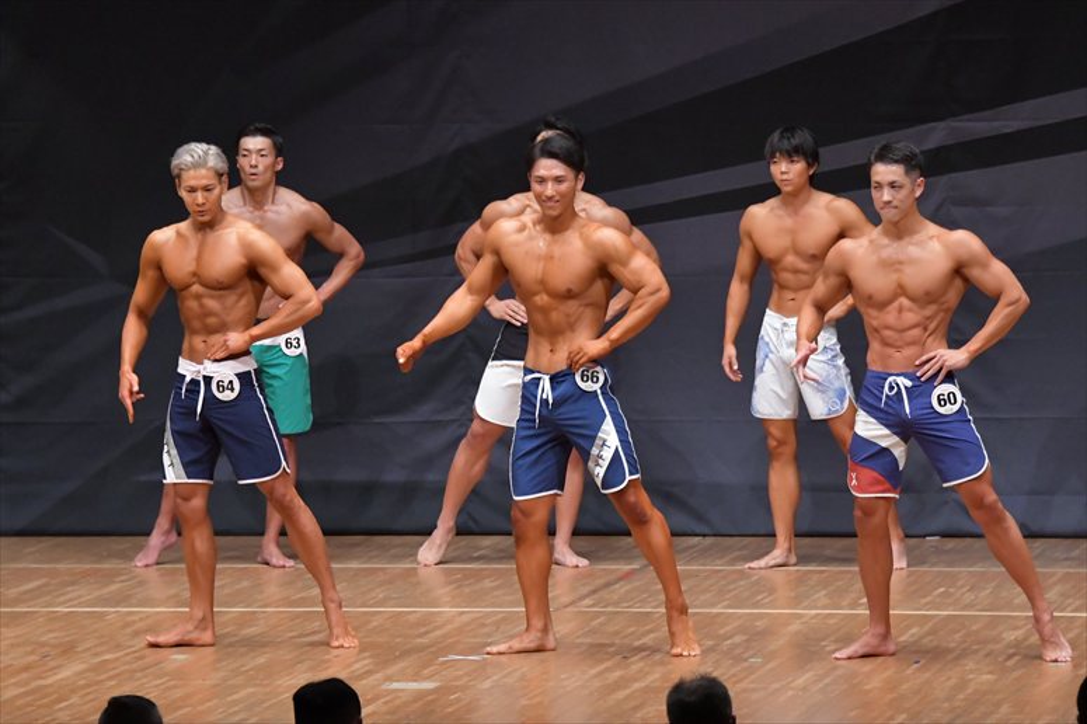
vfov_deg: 6.1
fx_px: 6791
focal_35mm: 225
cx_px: 544
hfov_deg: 9.2
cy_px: 362
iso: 6400
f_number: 5.6
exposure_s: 1/400
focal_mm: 150
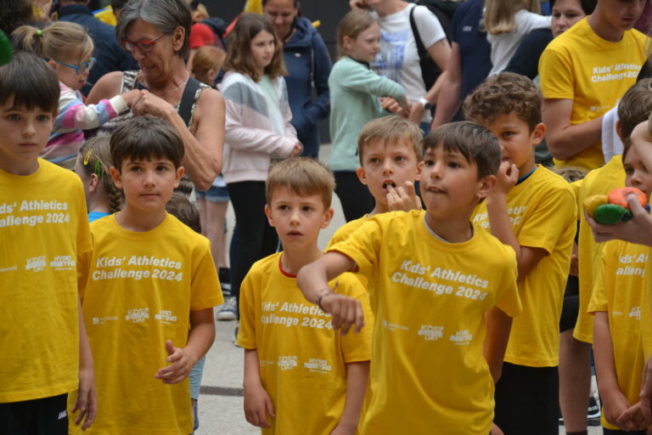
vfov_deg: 9.3
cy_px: 218
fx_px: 2662
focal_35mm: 147
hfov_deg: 14.0
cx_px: 326
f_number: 5.6
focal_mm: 98
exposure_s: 1/500
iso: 720
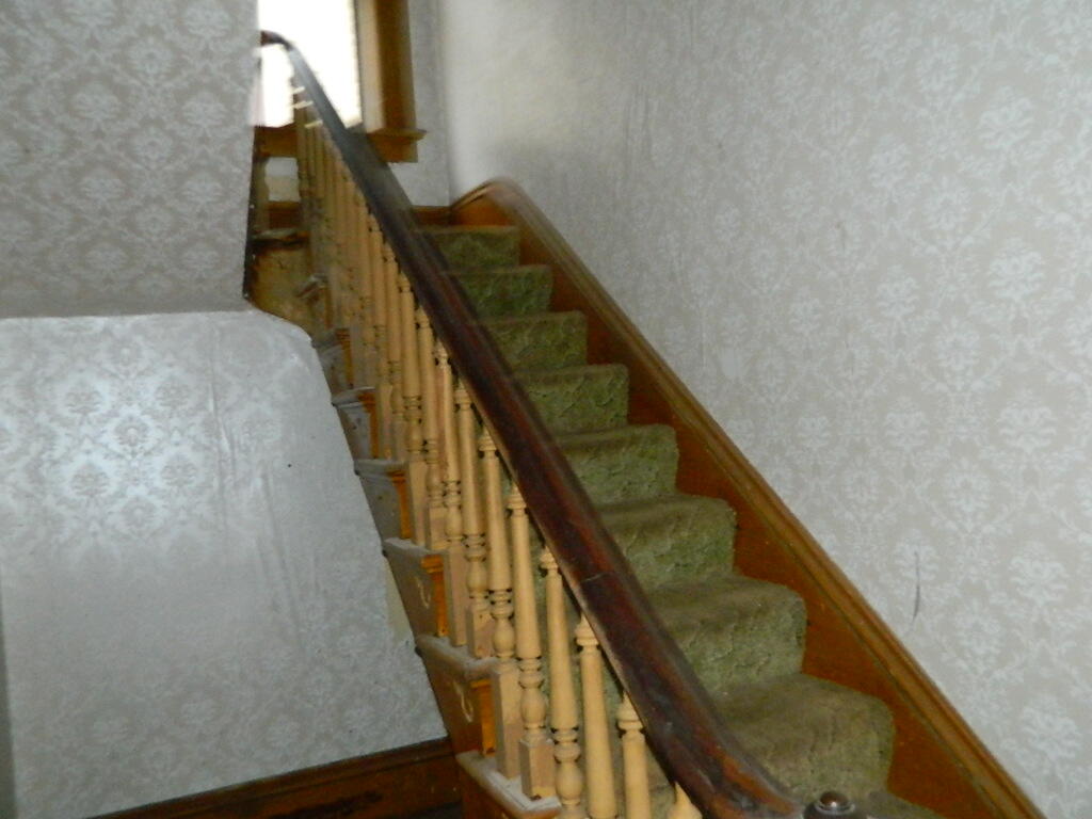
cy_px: 410
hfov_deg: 63.4
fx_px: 883
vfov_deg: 49.7
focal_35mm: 28
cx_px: 546
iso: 640
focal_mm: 5.1
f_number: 8.9
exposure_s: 1/30
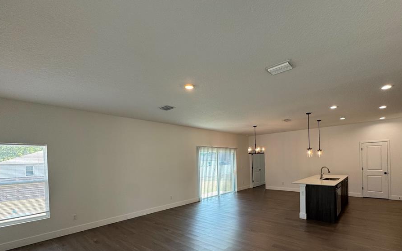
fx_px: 186
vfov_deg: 66.6
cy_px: 163
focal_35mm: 17
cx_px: 220
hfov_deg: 94.1
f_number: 2.2
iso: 80
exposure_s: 1/120
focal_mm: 2.22
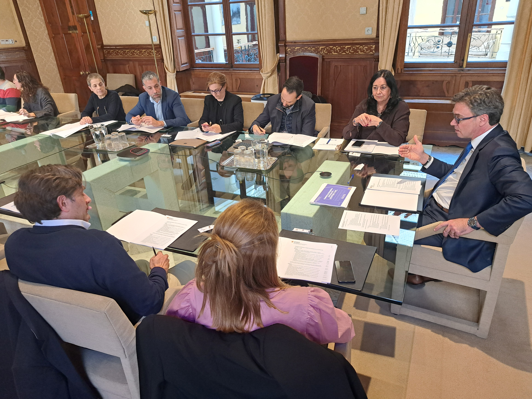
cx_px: 266
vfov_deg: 56.8
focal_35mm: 24
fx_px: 369
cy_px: 200
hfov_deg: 71.6
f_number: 1.8
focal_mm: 5.23
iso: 200
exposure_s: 1/50
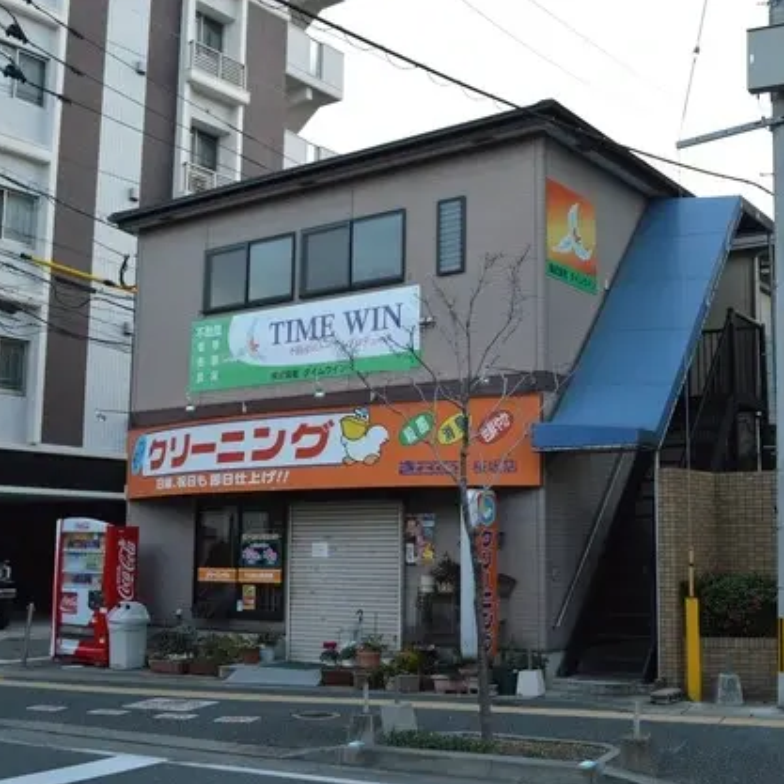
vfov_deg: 39.2
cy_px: 395
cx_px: 455
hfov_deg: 39.1
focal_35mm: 43
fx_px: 1102
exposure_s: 1/200
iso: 1600
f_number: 7.1
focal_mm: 22
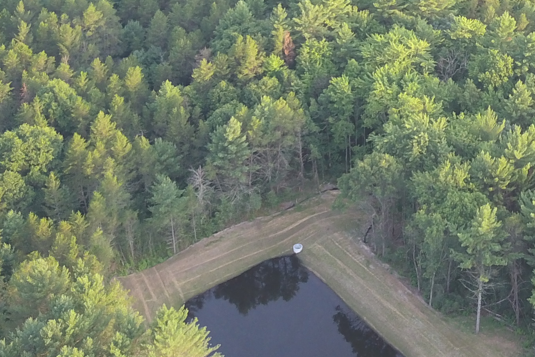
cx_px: 491
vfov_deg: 16.9
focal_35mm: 79
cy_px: 6
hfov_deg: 24.8
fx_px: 1174
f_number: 2.2
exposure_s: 1/100
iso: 171
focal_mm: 4.73
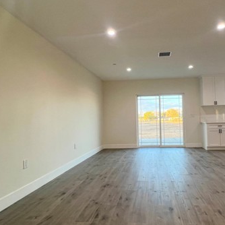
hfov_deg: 68.4
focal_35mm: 22
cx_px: 143
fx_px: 162
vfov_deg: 69.6
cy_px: 114
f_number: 1.8
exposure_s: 1/120
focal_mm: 1.57
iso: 100
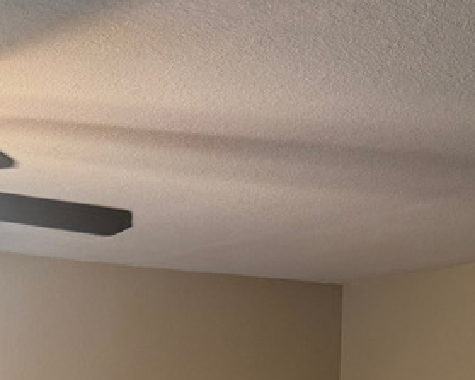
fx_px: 1209
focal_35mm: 86
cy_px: 559
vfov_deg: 16.4
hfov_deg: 22.0
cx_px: 107
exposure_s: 1/60
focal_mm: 6.76
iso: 200
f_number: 1.78
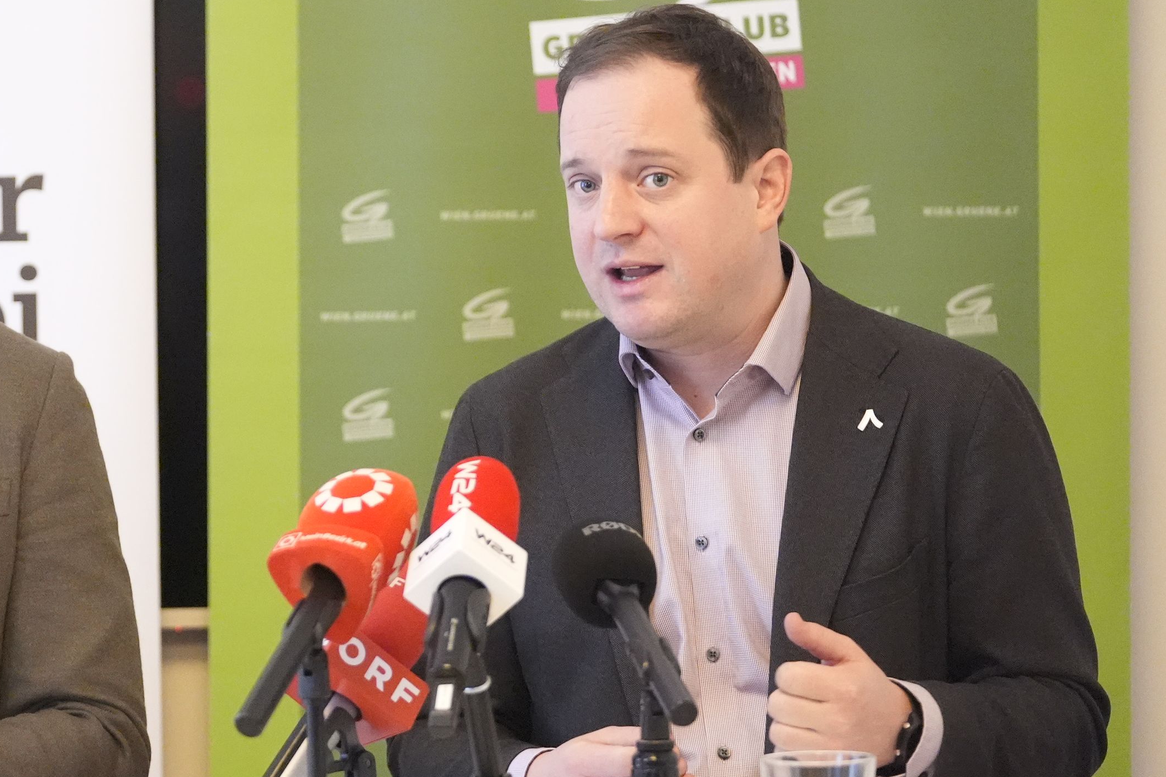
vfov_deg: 5.8
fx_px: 7610
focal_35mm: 235
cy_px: 353
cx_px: 127
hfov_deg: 8.7
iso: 10000
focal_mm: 124
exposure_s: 1/160
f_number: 2.8
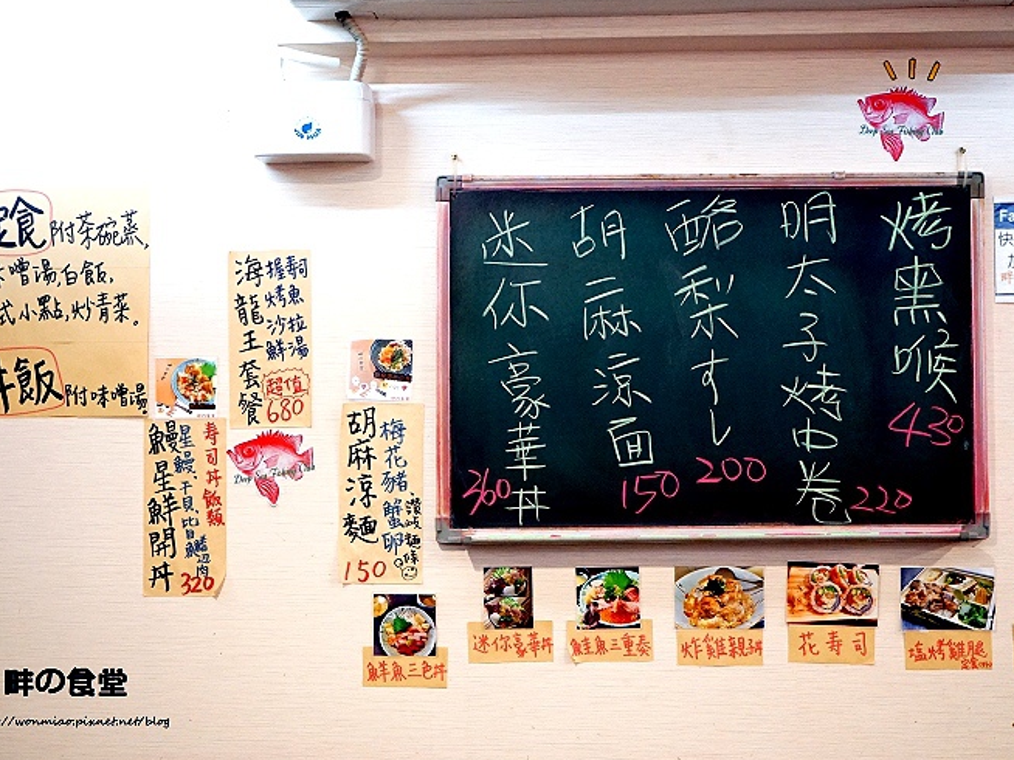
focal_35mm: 54
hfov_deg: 35.6
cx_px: 526
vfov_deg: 27.0
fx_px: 1581
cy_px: 382
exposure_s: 1/60
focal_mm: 49
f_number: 4.5
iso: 6400
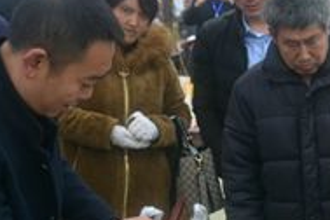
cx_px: 337
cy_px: 186
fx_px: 871
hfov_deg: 20.7
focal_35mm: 95
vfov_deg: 14.3
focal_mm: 24
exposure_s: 1/200
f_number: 7.1
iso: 800
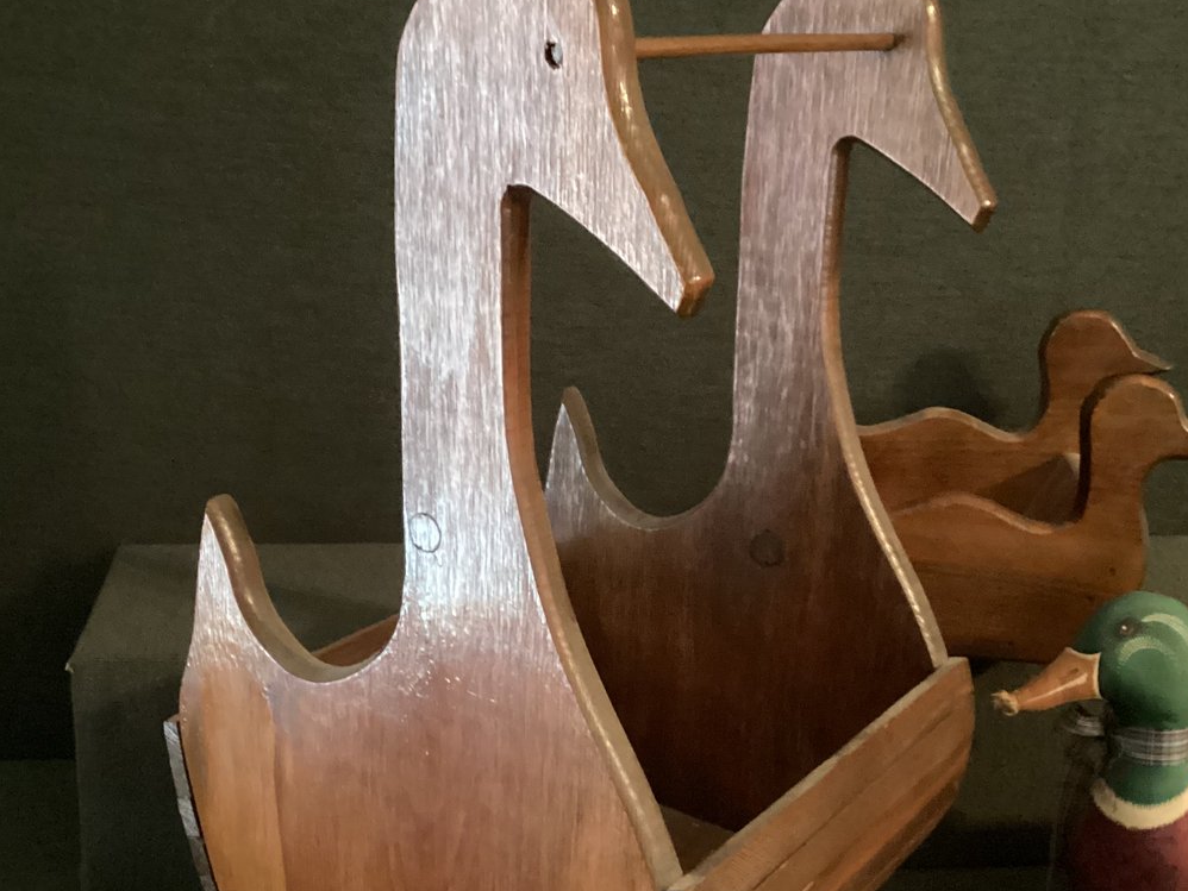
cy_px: 548
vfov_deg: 30.8
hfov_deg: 40.4
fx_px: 1613
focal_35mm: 47
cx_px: 576
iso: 800
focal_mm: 3.3
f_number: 2.4
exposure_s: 1/17
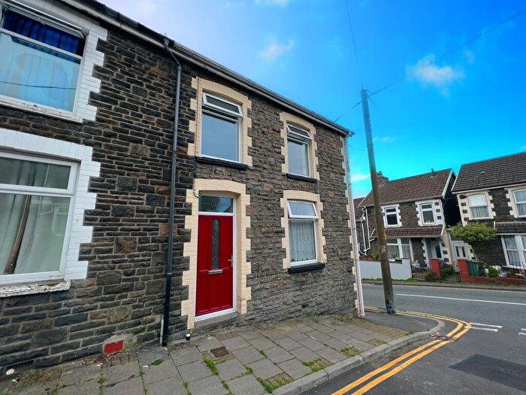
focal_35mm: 13
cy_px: 198
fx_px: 198
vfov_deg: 89.9
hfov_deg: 106.2
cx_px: 263
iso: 32
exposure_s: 1/415
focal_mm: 1.57
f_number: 1.8
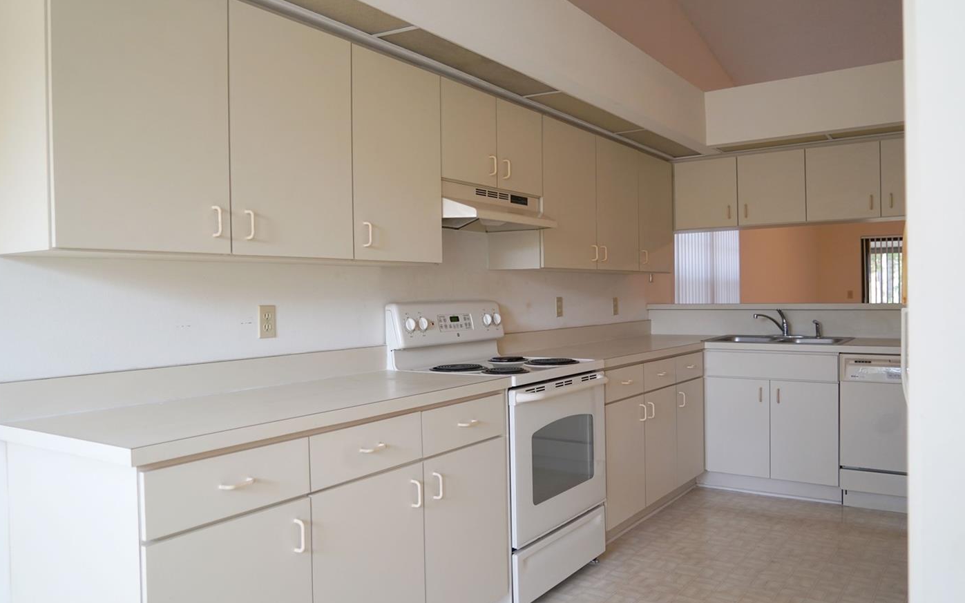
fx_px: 736
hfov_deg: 66.4
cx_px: 523
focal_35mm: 28
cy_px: 300
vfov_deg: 44.5
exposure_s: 1/160
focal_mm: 24
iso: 800
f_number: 4
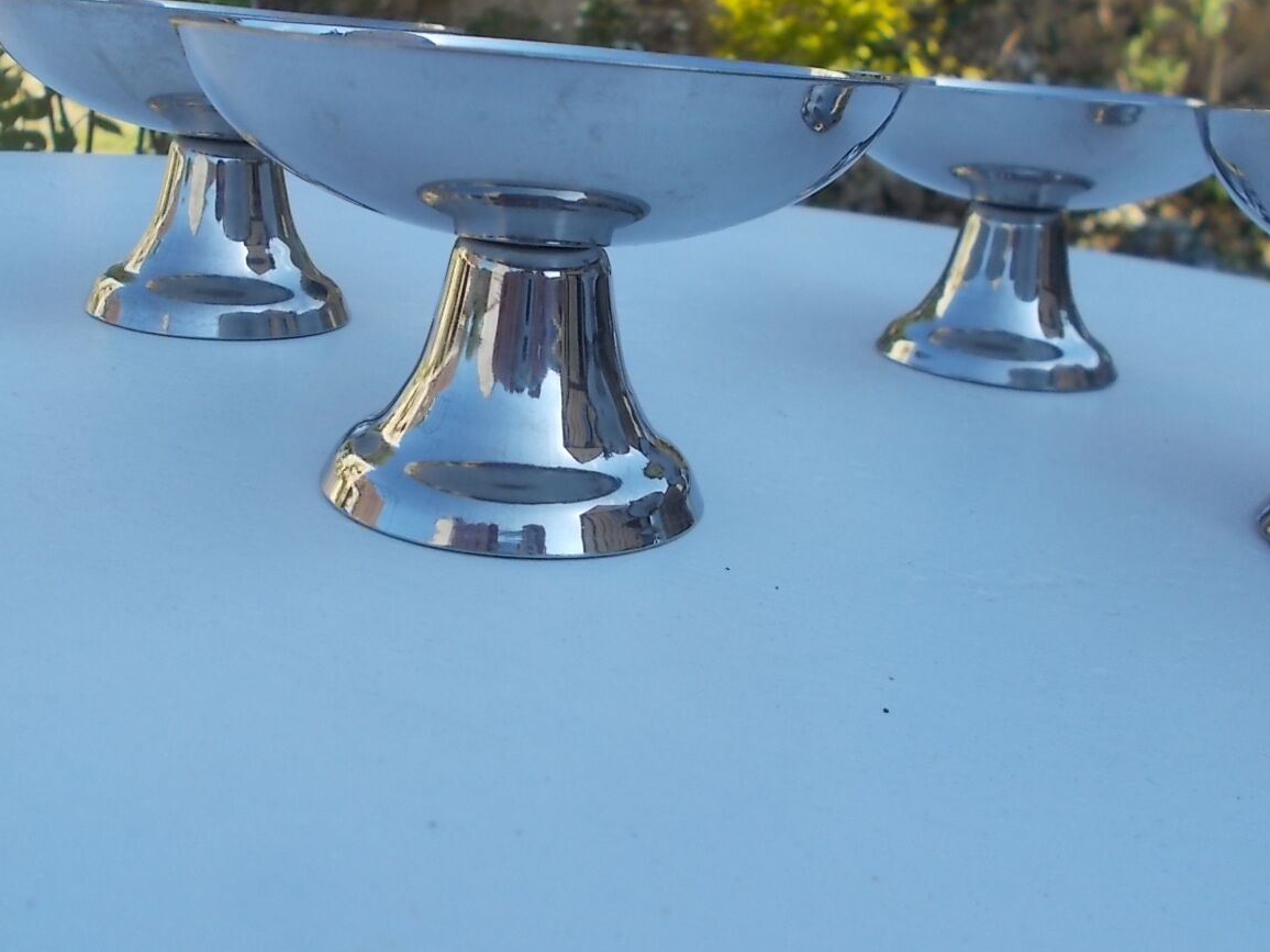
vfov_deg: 39.5
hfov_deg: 51.3
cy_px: 392
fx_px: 1321
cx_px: 616
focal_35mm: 36
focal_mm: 4.6
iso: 80
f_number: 3.2
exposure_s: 1/400
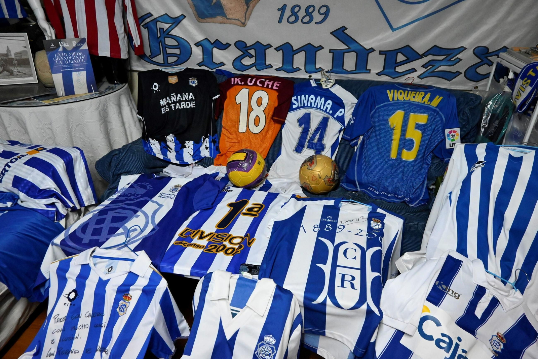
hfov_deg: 73.8
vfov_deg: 53.1
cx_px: 269
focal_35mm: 24
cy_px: 180
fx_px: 359
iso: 6400
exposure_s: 1/60
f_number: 5
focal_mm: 16
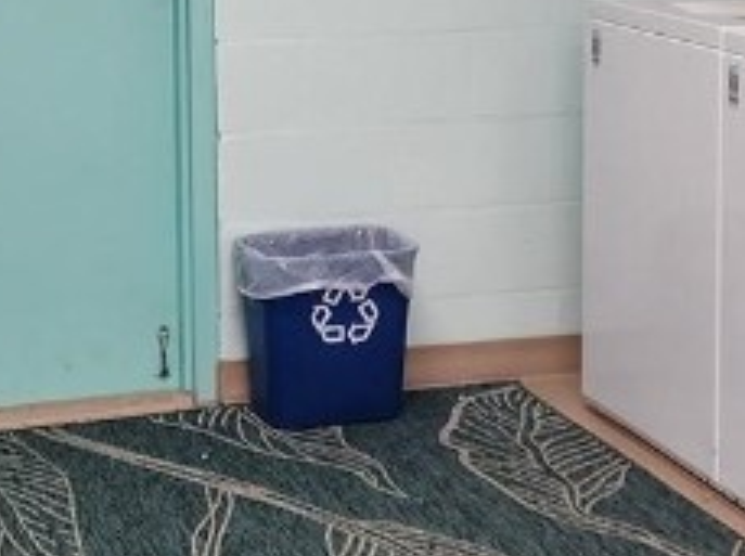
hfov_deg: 19.1
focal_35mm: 103
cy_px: 23
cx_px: 264
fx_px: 2213
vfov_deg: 14.1
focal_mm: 6.4
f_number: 1.8
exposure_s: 1/120
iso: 250
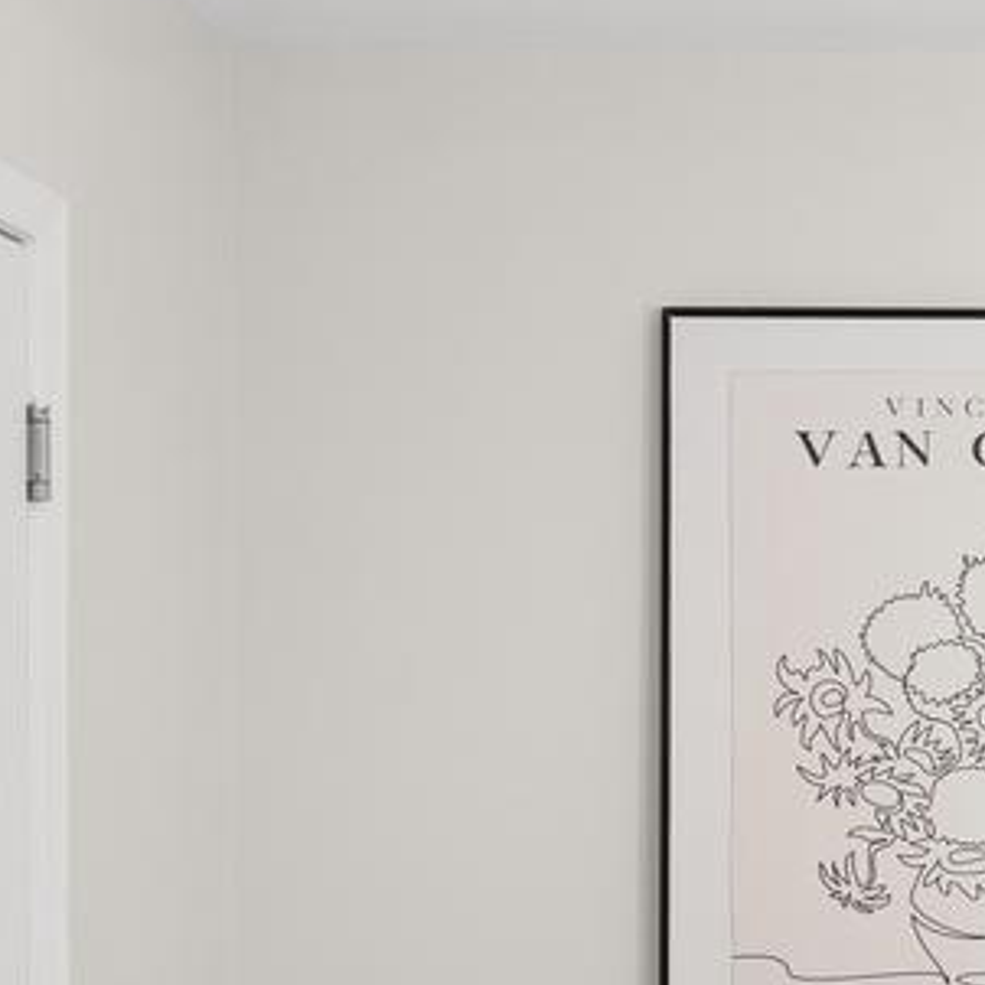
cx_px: 1497
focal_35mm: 98
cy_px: 974
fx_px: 3155
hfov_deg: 16.2
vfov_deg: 17.4
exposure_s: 1/5
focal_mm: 17
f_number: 9
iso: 320
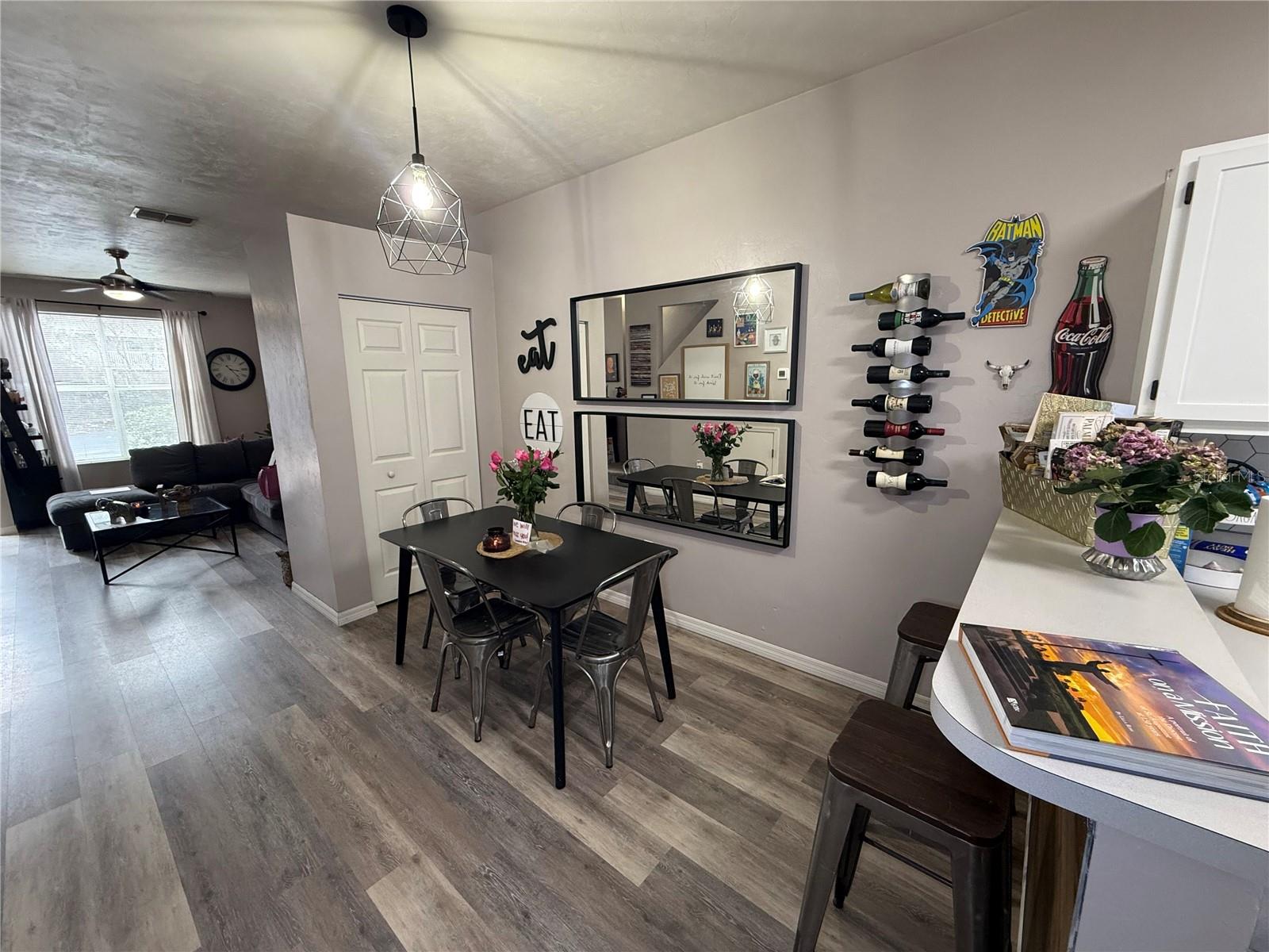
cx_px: 634
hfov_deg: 102.1
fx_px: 513
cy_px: 476
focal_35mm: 14
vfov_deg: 85.7
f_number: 2.2
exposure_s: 1/60
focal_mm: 2.22
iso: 250
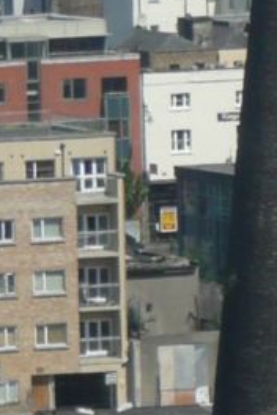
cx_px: 343
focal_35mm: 777
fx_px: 8967
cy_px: -196
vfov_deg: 2.6
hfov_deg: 1.8
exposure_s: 1/640
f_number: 4.7
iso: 100
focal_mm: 20.9
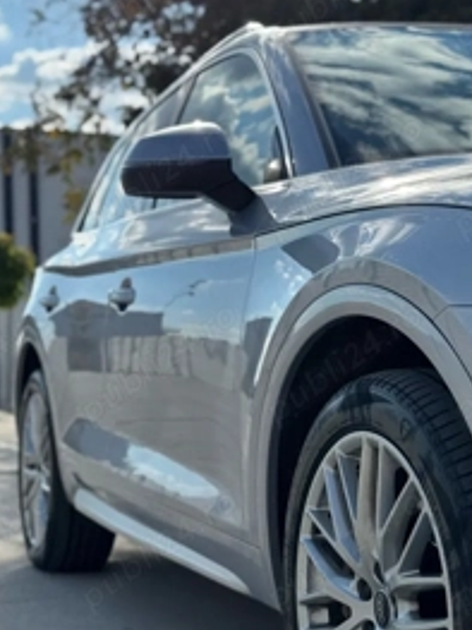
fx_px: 1328
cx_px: 206
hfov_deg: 20.1
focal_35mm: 73
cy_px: 393
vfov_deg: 26.6
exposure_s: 1/4049
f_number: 1.78
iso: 64
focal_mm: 6.76
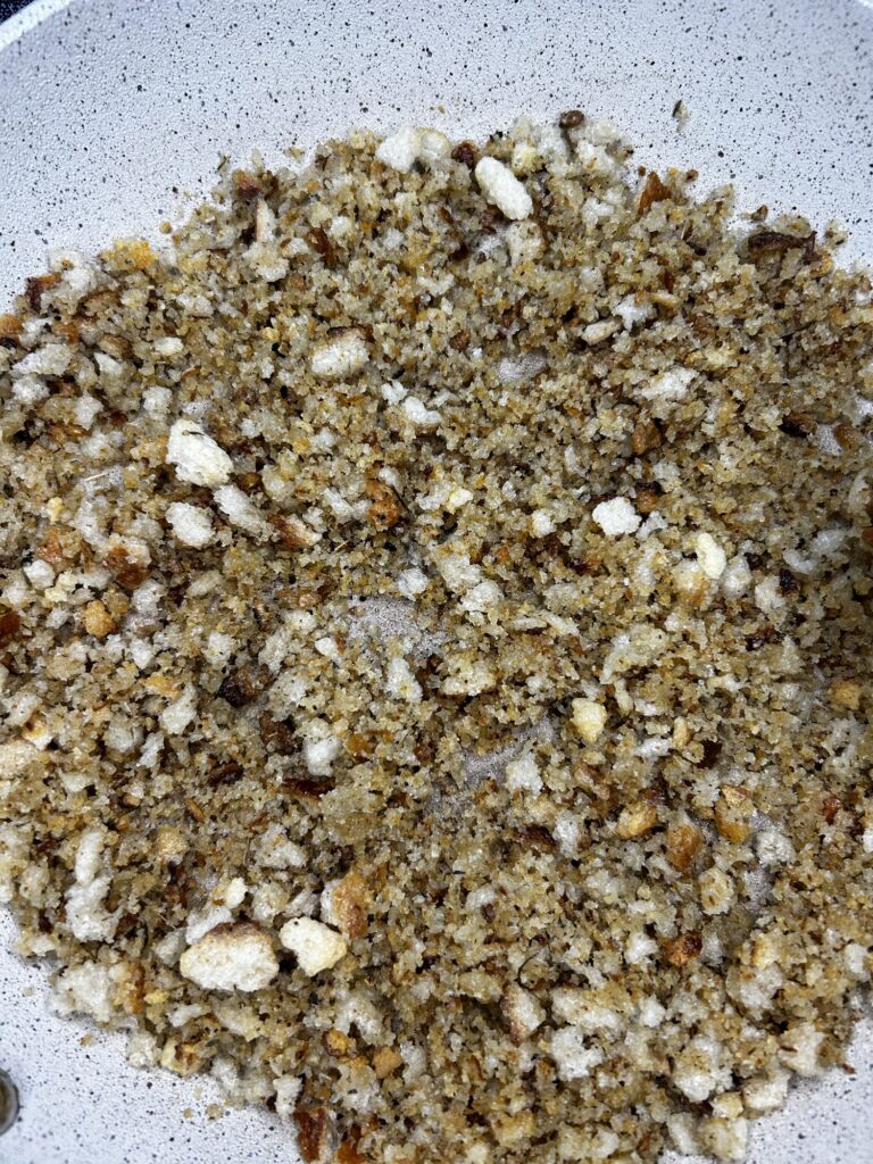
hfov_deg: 53.1
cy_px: 582
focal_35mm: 26
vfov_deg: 67.3
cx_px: 436
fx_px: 874
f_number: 1.5
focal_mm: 5.7
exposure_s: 1/120
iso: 100
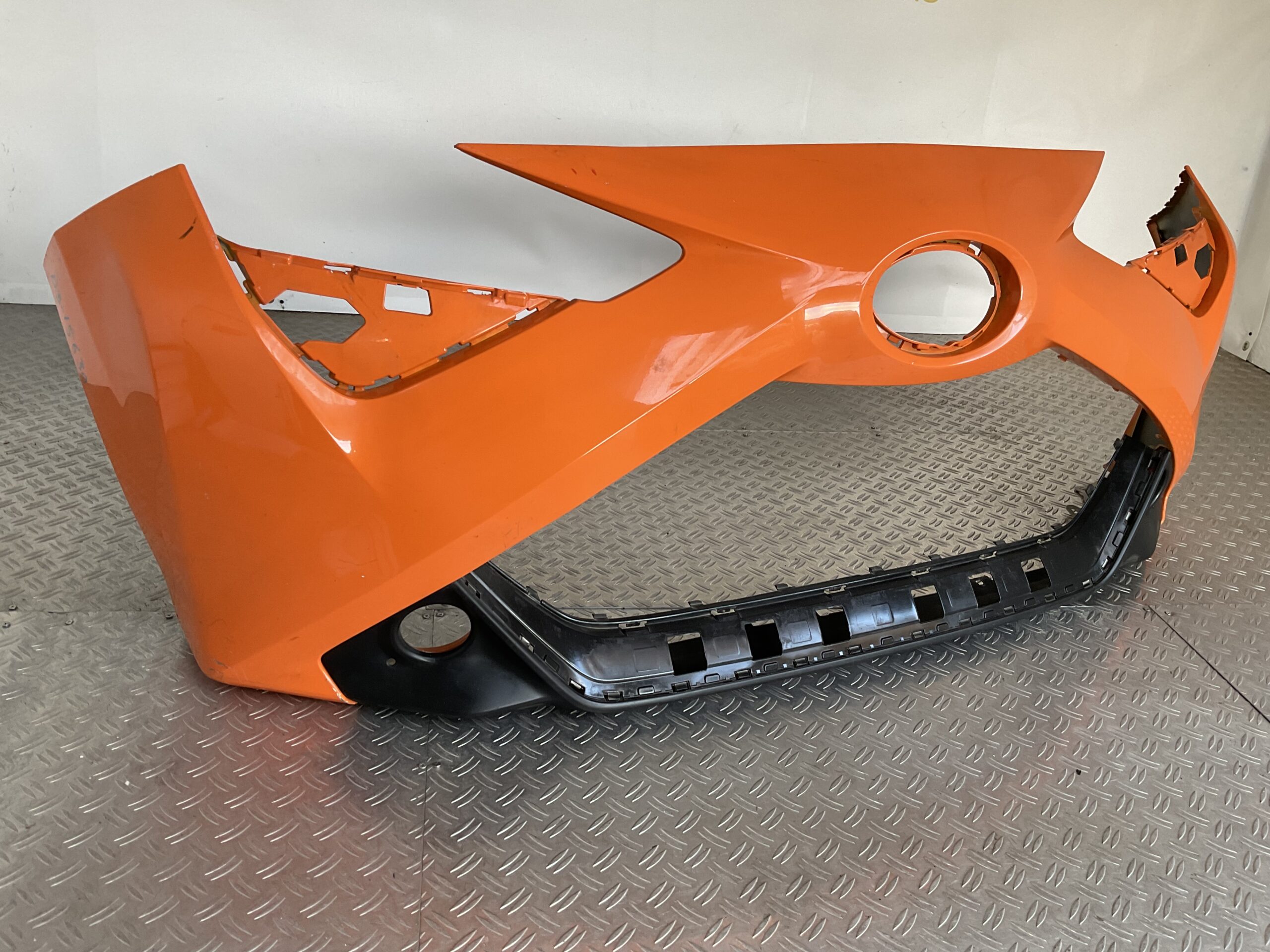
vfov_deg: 48.2
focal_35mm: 29
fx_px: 1064
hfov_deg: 61.7
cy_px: 476
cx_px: 635
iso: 40
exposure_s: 1/60
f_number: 1.8
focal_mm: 3
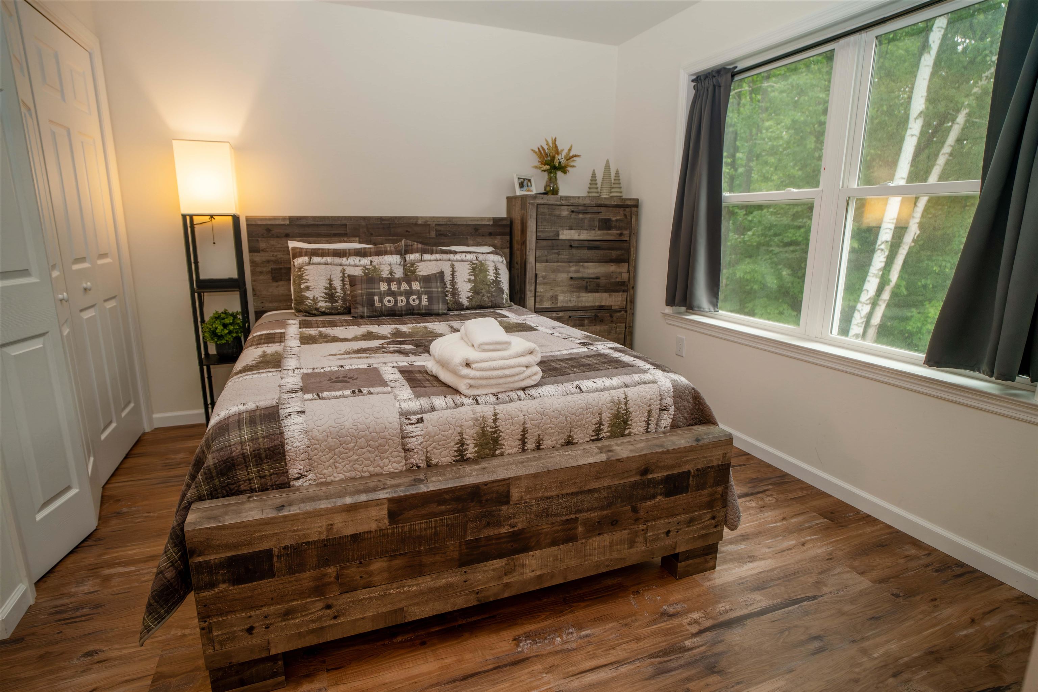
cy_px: 346
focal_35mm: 18
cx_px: 519
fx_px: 519
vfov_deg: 67.4
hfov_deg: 90.0
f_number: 3.5
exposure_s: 1/160
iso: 500
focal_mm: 18
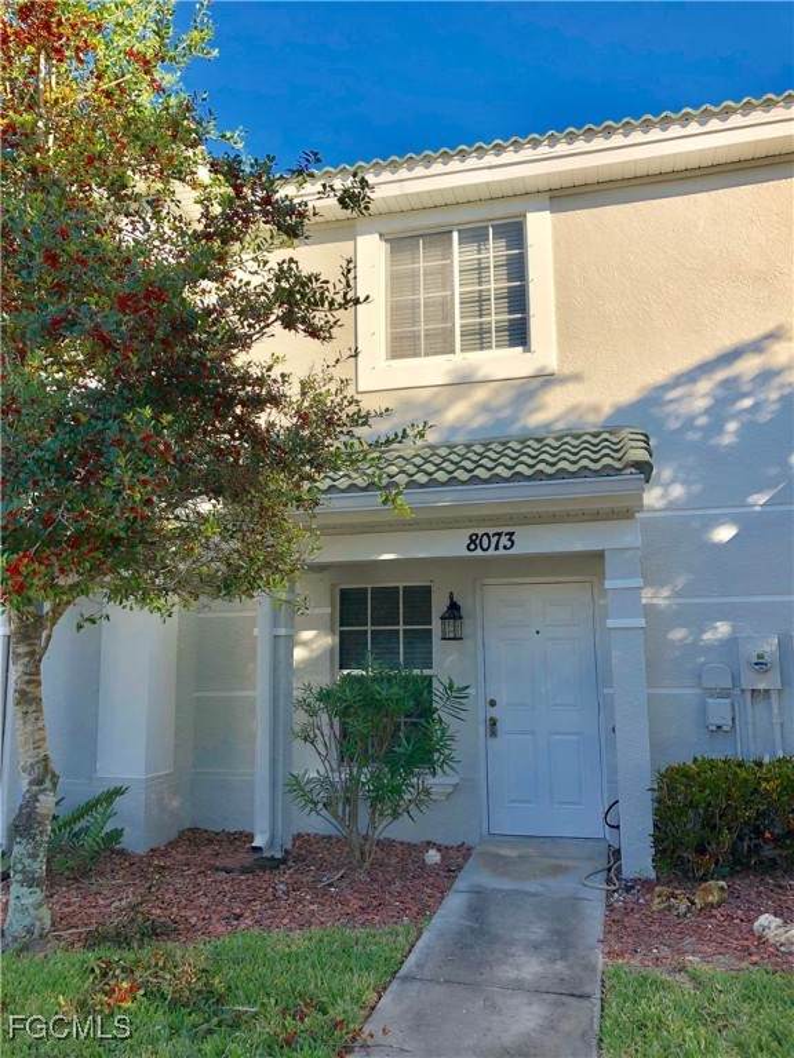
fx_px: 856
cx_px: 397
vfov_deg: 63.4
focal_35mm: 28
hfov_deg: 49.7
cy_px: 529
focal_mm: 3.99
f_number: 1.8
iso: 20
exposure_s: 1/1000
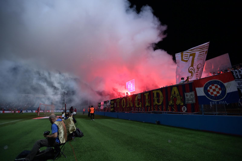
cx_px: 121
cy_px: 80
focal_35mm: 17
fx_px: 114
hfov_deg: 93.3
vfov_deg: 70.5
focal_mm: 17
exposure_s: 1/1000
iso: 1000
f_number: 2.8
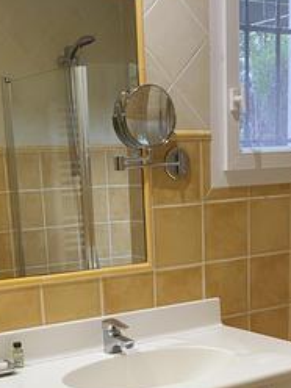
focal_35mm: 63
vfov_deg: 29.4
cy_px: 352
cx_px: 153
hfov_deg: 23.3
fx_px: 706
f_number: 1.8
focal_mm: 4.25
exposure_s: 1/50
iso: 80
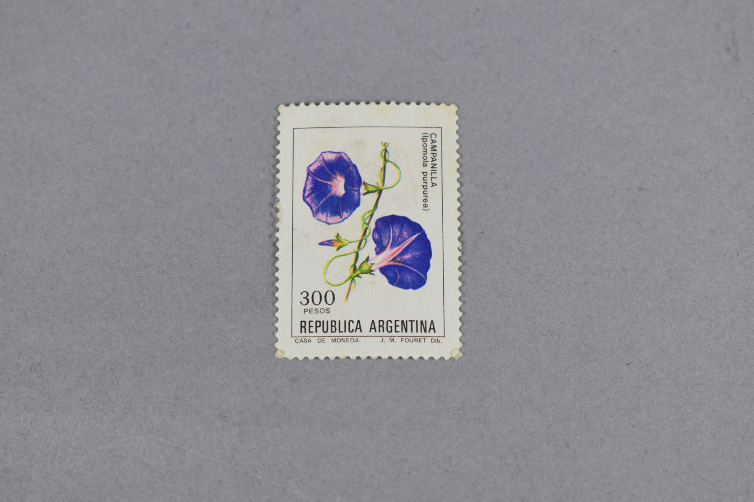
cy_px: 251
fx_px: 1728
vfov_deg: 16.6
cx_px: 377
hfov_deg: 24.6
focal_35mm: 82
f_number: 6.3
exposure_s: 1/125
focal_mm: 55
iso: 400
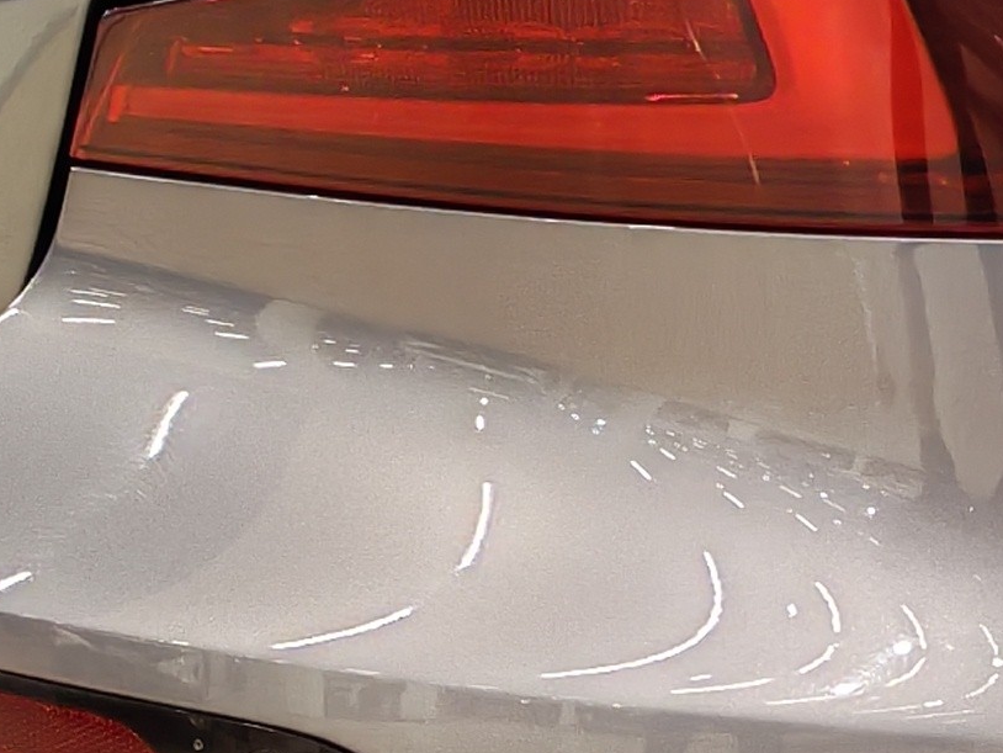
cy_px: 977
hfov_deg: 12.1
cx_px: 1028
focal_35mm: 161
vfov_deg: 9.1
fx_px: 4666
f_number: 1.9
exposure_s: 1/100
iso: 1000
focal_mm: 6.12
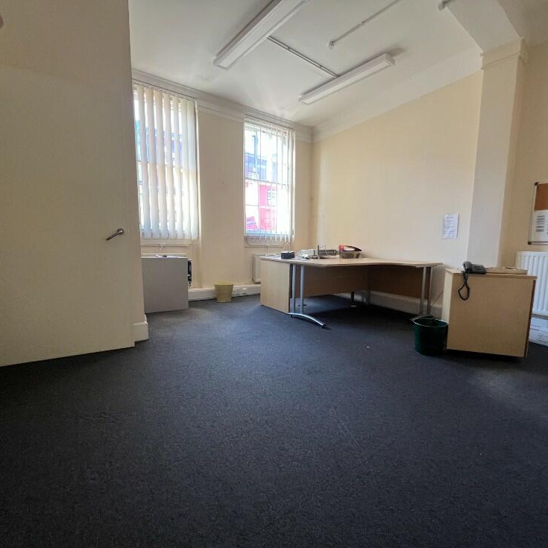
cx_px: 302
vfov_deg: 87.4
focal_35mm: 16
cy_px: 286
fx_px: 287
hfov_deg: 87.1
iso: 250
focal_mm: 1.57
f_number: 1.8
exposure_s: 1/91
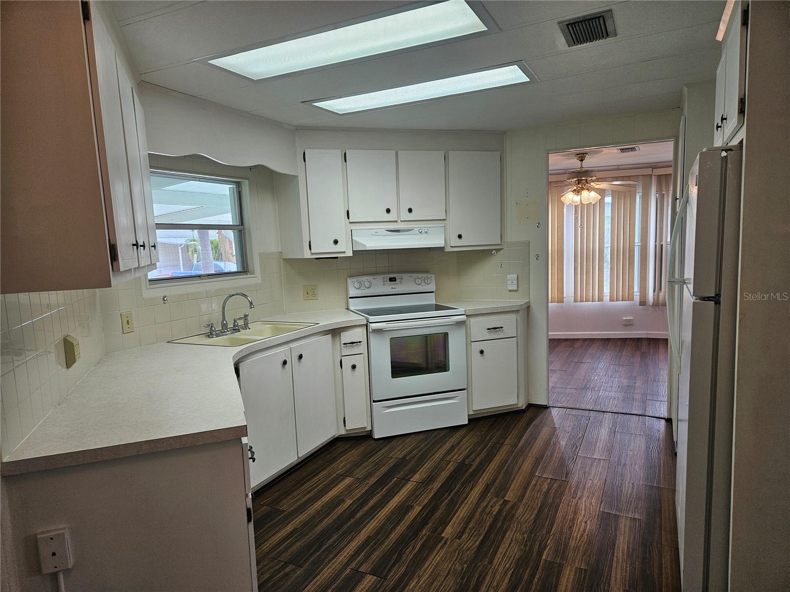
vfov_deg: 58.9
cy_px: 296
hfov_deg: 73.9
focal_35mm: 23
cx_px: 395
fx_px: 525
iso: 80
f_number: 1.8
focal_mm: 5.4
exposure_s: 1/120
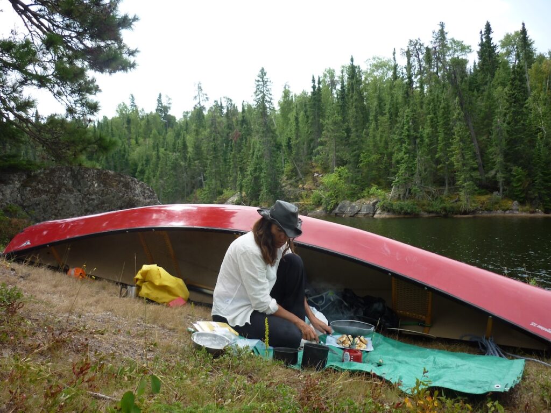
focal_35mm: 33
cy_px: 206
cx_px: 276
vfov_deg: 42.9
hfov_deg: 55.4
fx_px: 525
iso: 80
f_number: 2.8
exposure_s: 1/500
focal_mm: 5.5
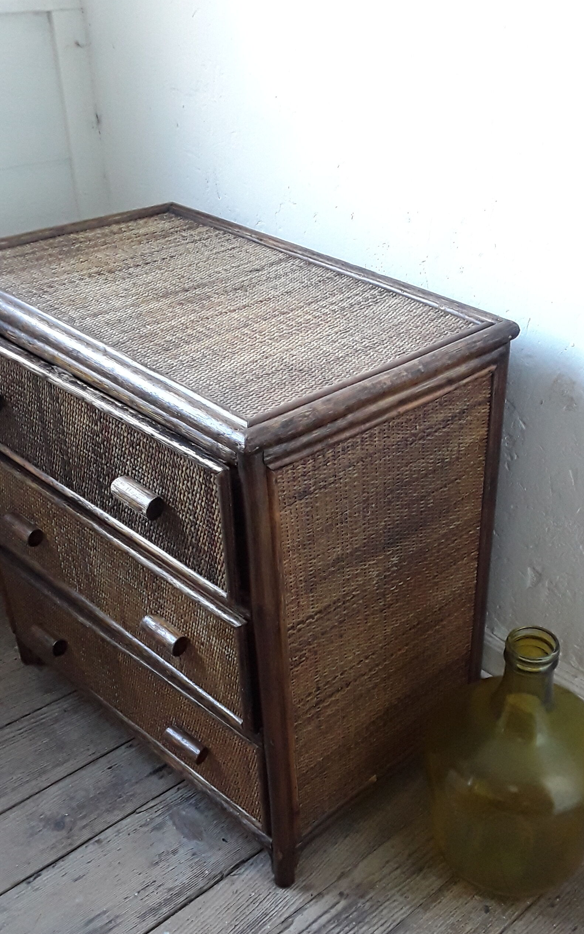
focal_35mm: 37
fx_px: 942
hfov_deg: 34.2
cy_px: 596
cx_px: 382
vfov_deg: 52.1
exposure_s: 1/33
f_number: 1.9
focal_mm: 2.91
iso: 200
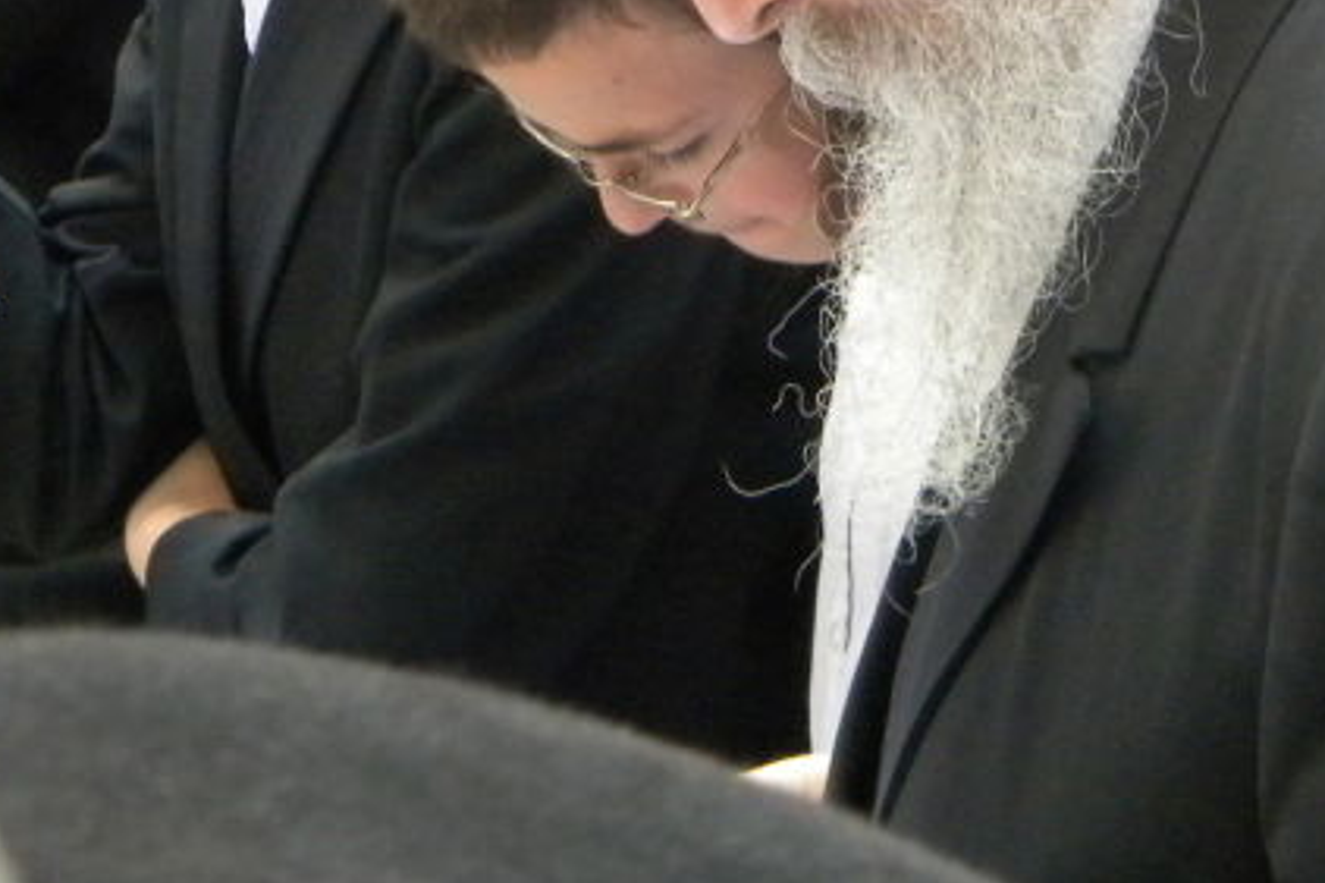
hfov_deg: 12.1
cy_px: -57
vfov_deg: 8.1
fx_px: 6217
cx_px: 1064
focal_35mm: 169
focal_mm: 12.2
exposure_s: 1/170
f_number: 4.3
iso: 400
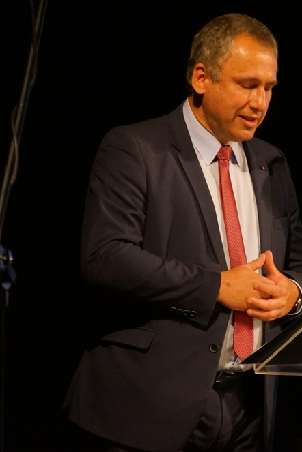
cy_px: 225
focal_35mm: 294
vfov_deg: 7.0
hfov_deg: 4.7
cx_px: 323
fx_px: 3699
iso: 3200
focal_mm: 130
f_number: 5.6
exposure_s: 1/20
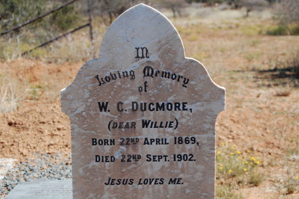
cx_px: 150
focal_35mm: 82
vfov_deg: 16.5
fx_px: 685
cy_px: 100
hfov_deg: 24.6
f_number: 8
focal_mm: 55
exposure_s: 1/250
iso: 200
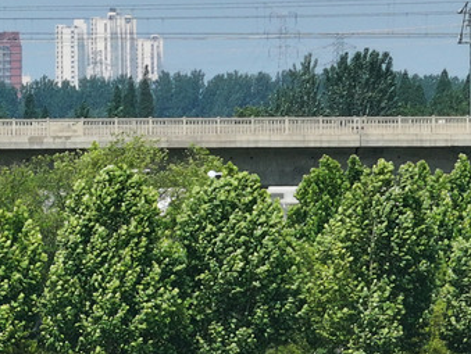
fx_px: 7995
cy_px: 571
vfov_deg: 2.5
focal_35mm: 587
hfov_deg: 3.4
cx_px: -274
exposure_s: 1/800
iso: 100
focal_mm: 30.71
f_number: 3.4
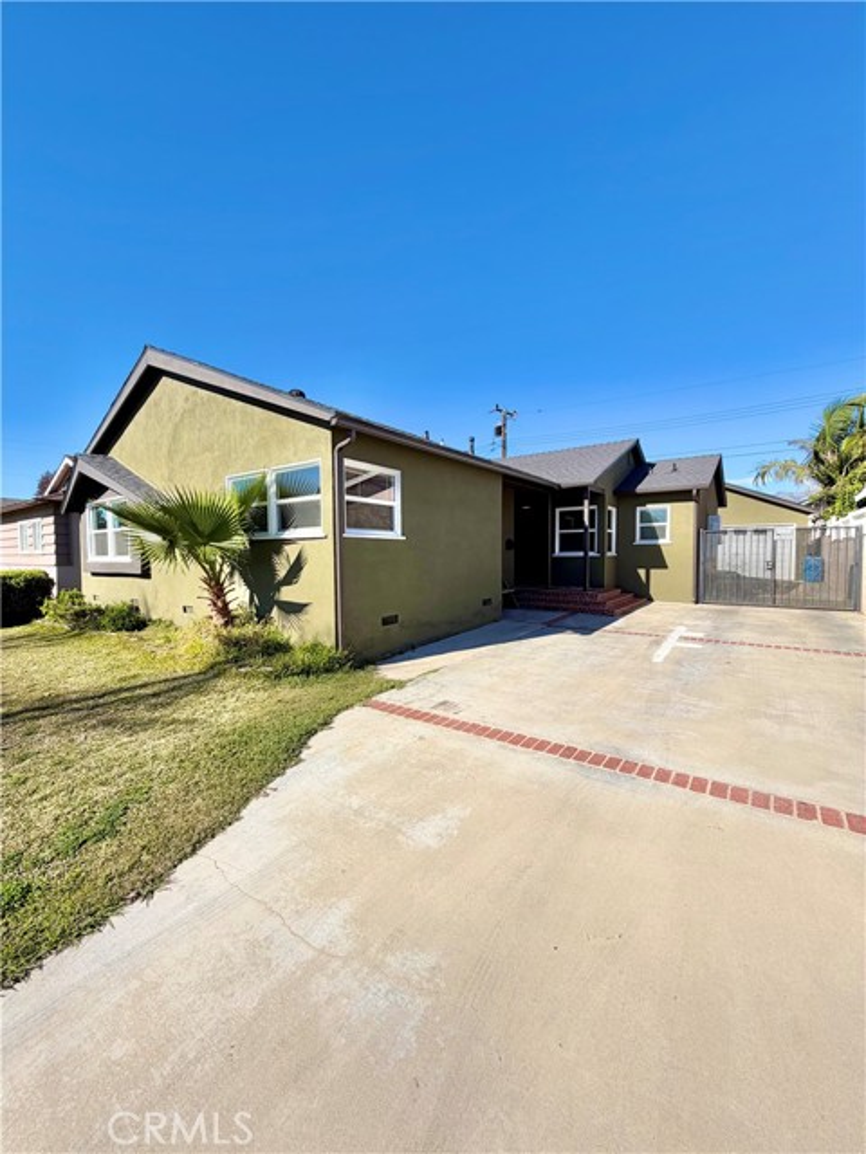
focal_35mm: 14
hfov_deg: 85.7
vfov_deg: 102.1
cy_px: 577
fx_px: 467
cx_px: 433
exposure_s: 1/770
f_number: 2.2
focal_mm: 2.22
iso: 20
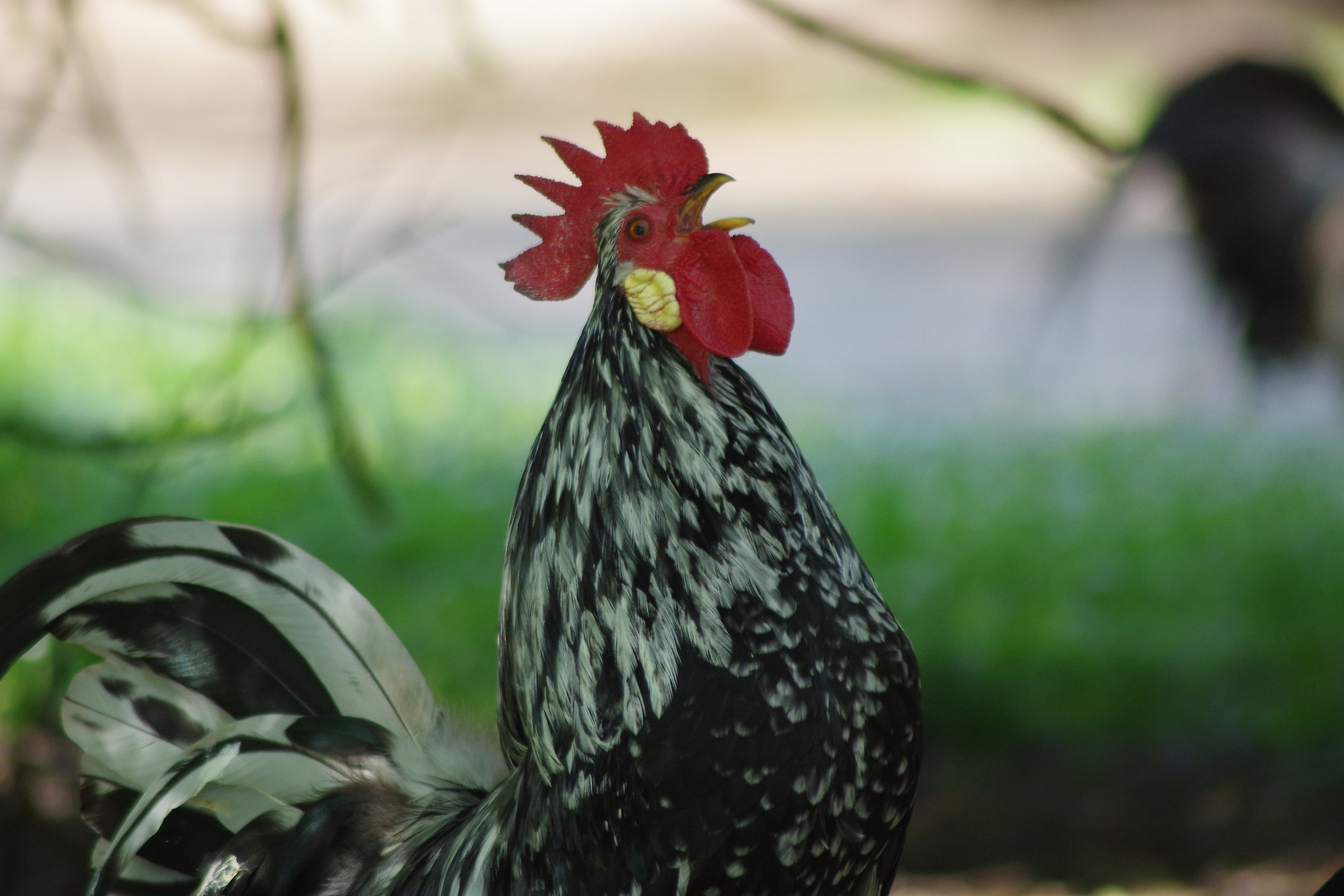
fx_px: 16872
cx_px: 670
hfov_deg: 4.6
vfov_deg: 3.0
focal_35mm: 452
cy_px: 448
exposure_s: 1/400
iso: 800
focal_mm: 300
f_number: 5.6
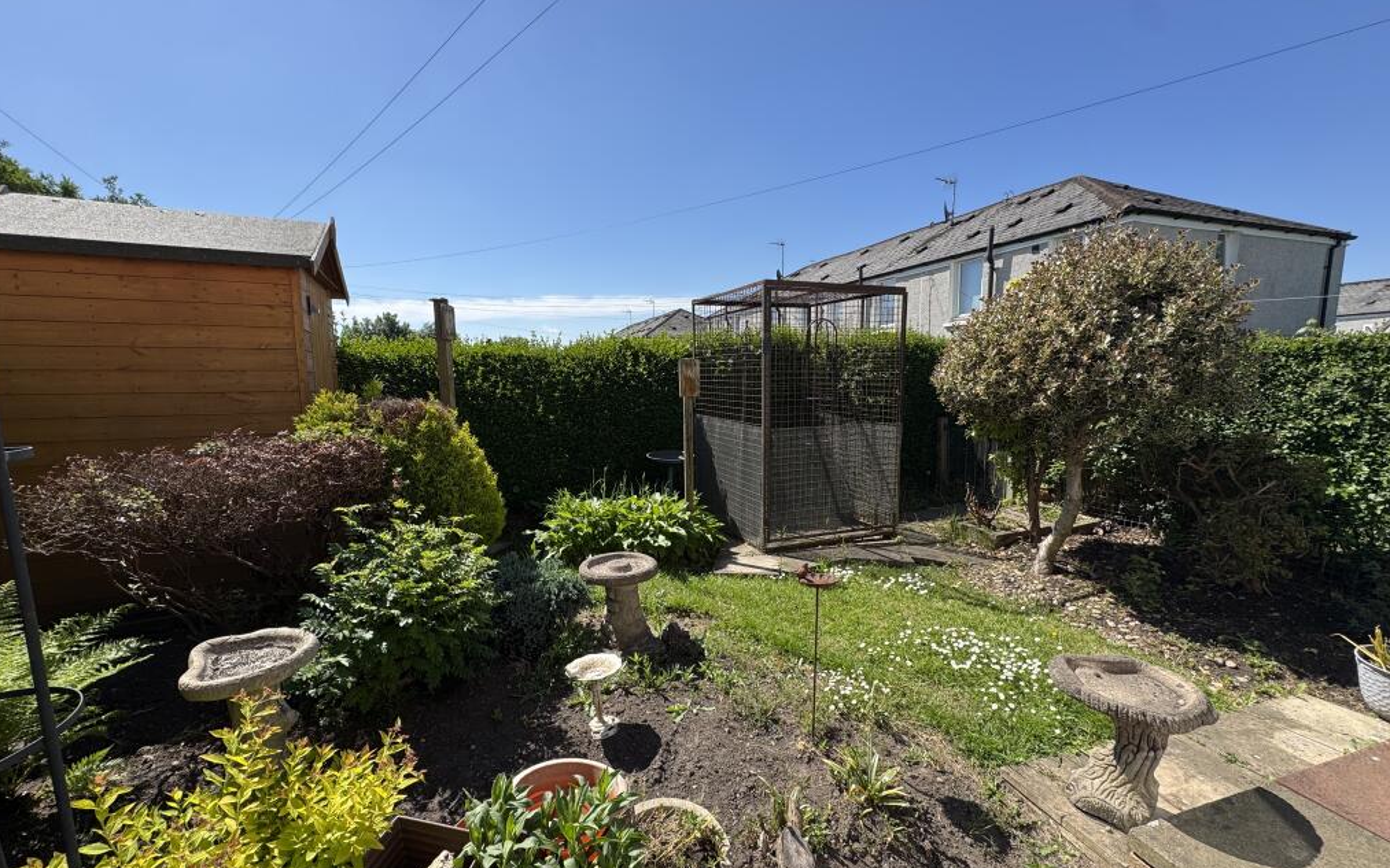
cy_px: 447
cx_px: 689
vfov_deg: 74.8
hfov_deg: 101.5
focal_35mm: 15
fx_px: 568
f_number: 2.2
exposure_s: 1/1094
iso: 40
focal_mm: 2.22
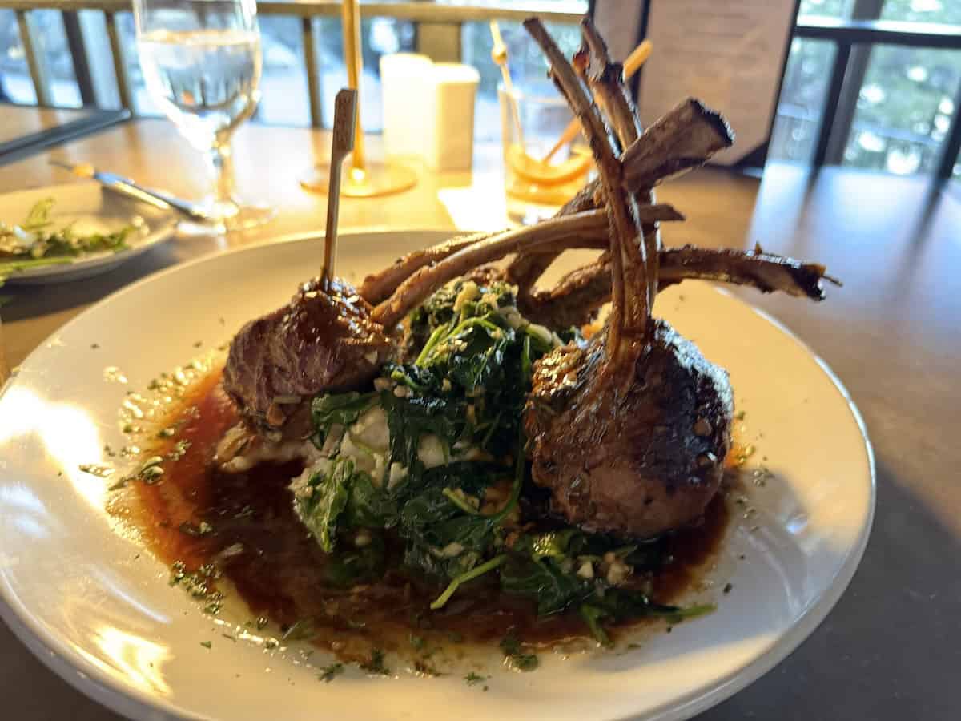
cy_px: 360
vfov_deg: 56.8
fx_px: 666
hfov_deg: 71.6
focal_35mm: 24
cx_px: 480
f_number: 1.8
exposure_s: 1/30
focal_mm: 6.8
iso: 800
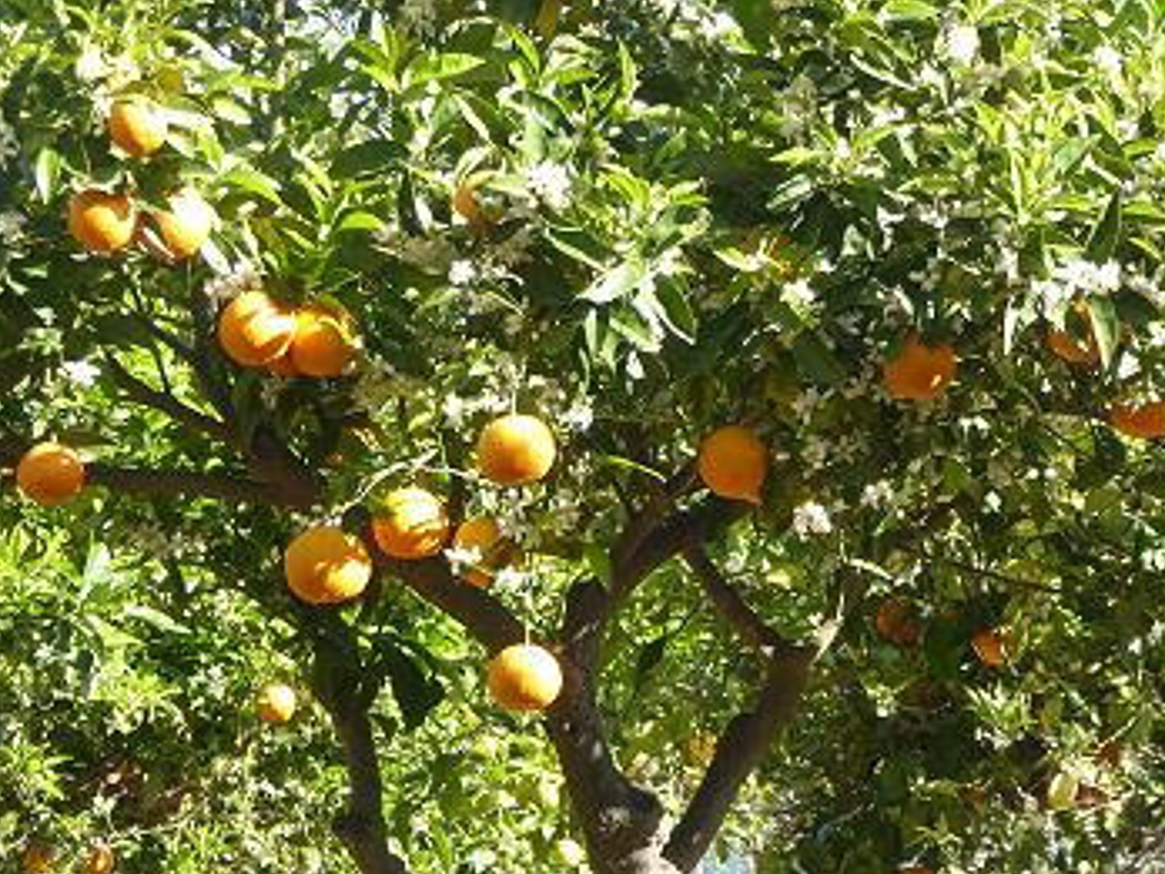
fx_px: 9928
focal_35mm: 295
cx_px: 529
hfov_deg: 6.7
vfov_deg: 5.0
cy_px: 419
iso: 400
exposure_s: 1/320
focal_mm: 41.4
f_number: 5.6
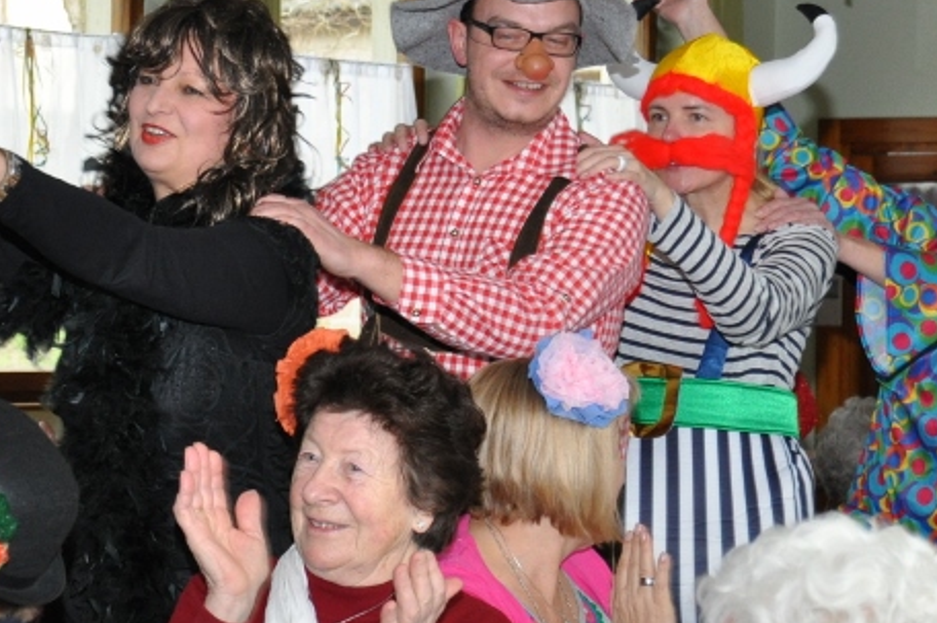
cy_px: 325
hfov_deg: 13.8
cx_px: 185
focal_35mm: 148
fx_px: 3850
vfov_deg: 9.2
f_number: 5.3
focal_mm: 45
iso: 800
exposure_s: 1/60
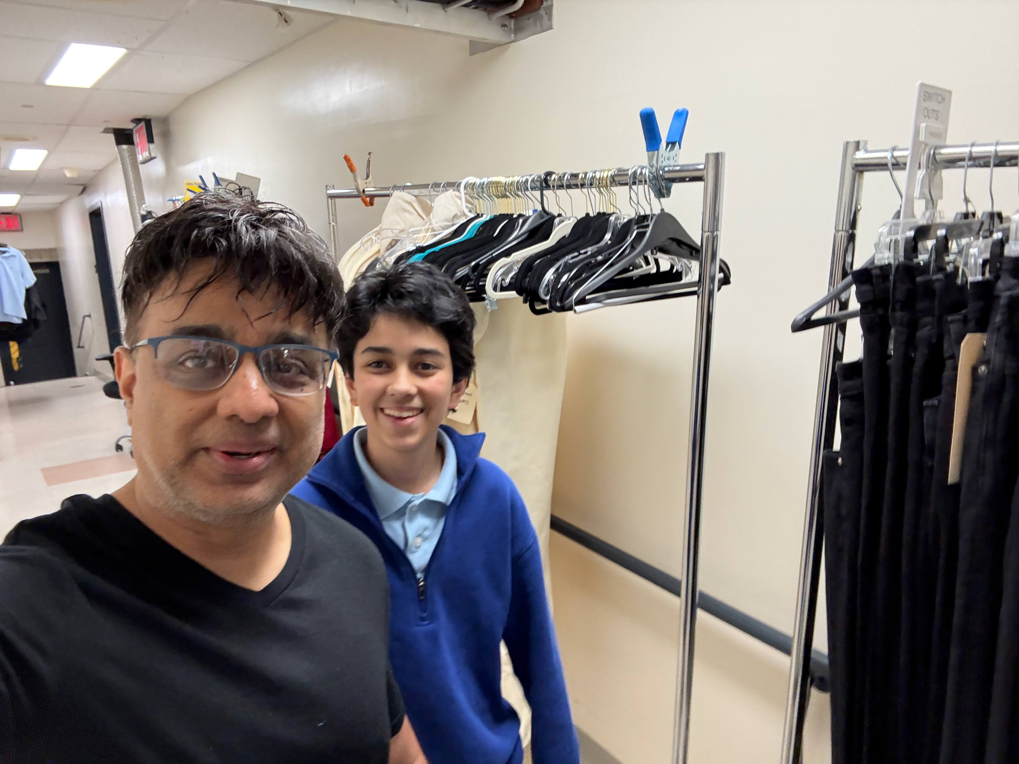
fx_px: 677
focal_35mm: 23
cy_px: 382
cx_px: 510
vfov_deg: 58.9
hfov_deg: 73.9
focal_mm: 2.69
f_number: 1.9
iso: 200
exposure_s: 1/60
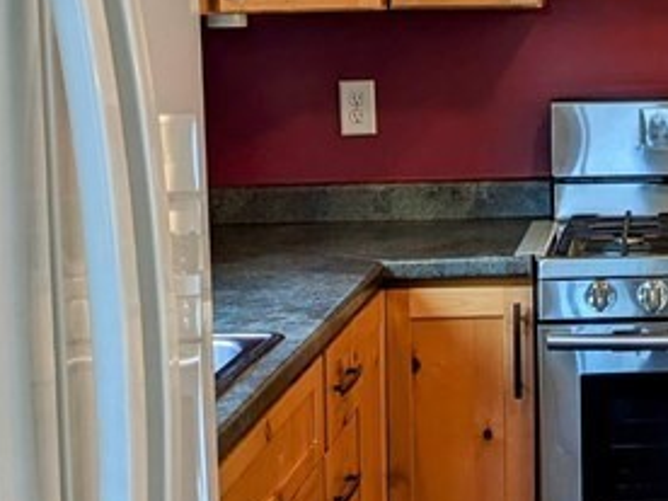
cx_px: 847
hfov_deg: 18.4
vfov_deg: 14.7
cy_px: 109
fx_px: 1930
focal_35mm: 100
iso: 64
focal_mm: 4.38
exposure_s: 1/60
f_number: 1.73
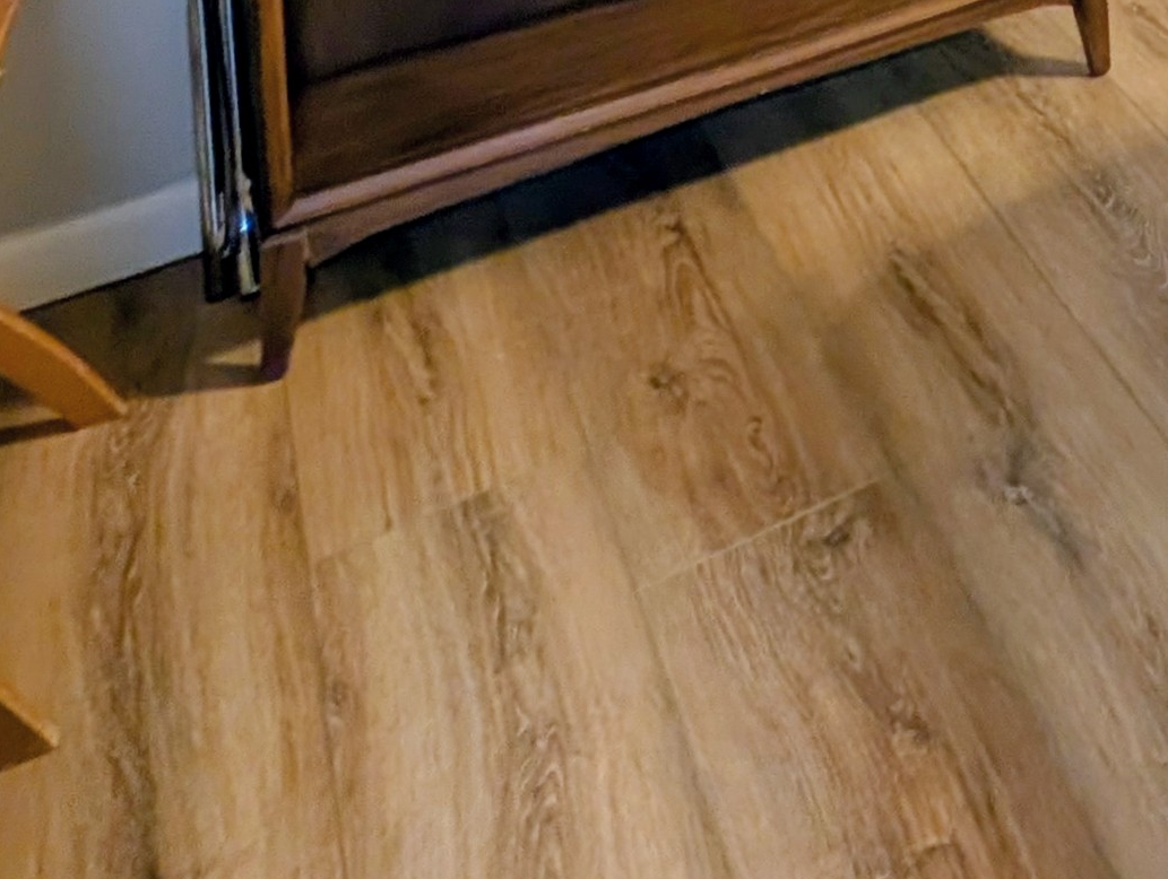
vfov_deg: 21.0
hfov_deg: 30.2
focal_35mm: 46
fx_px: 1554
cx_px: 1604
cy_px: -721
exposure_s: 1/24
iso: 75
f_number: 1.95
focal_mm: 2.23
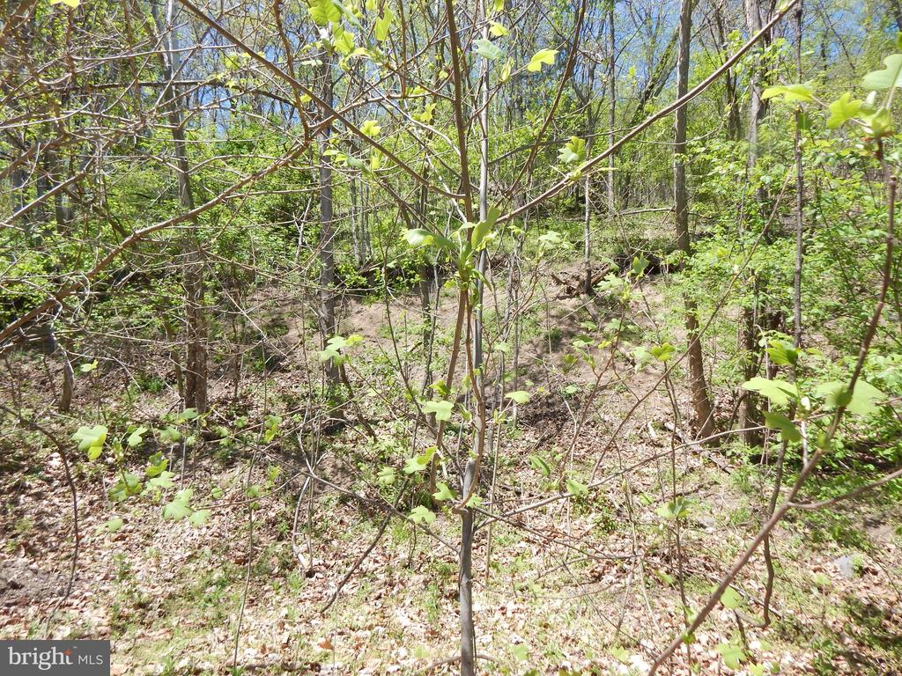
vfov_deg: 61.1
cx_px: 451
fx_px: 573
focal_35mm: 22
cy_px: 338
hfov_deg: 76.4
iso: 125
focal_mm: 4
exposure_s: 1/640
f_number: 3
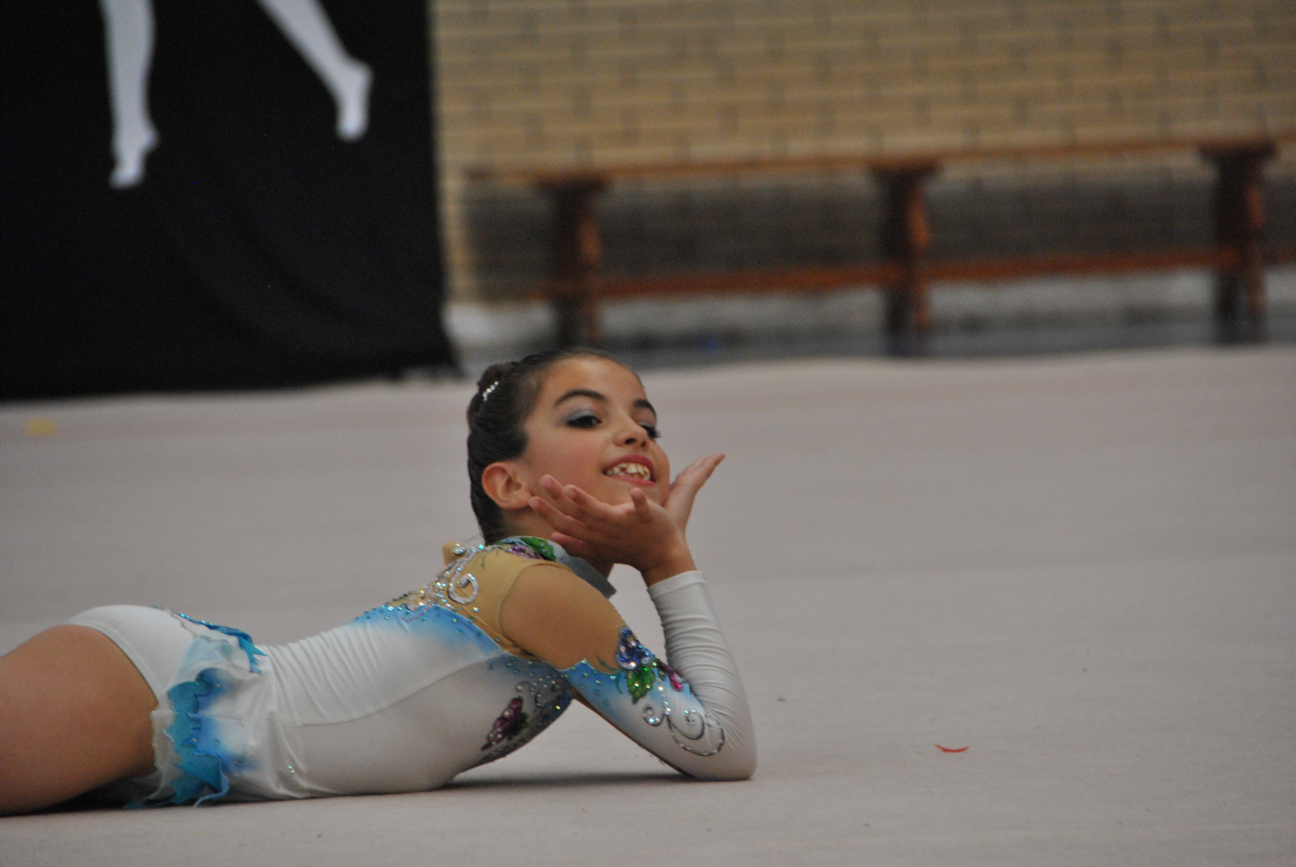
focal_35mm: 300
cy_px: 434
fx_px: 10813
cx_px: 648
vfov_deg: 4.6
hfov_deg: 6.9
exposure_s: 1/200
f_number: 6.3
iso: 800
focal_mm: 200
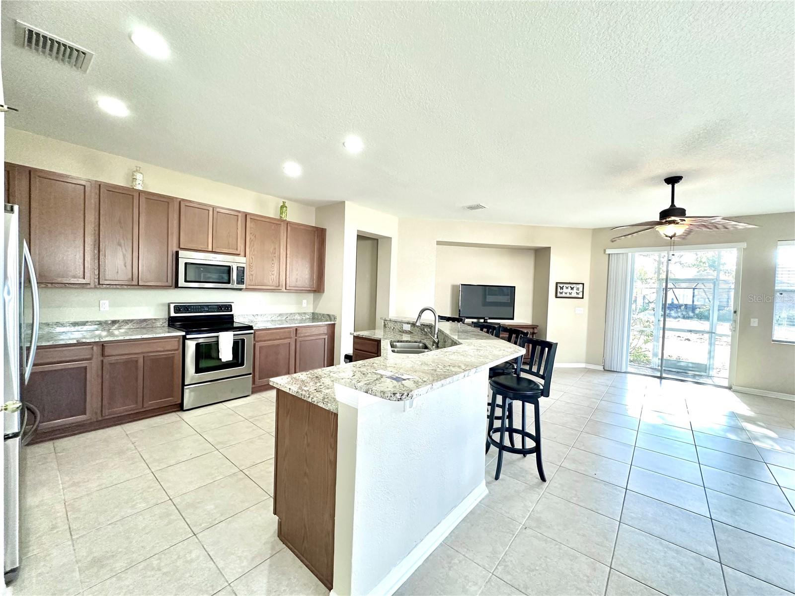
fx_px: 322
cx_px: 398
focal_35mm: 14
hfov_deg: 102.1
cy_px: 298
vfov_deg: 85.7
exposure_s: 1/120
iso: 250
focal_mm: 2.22
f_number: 2.2
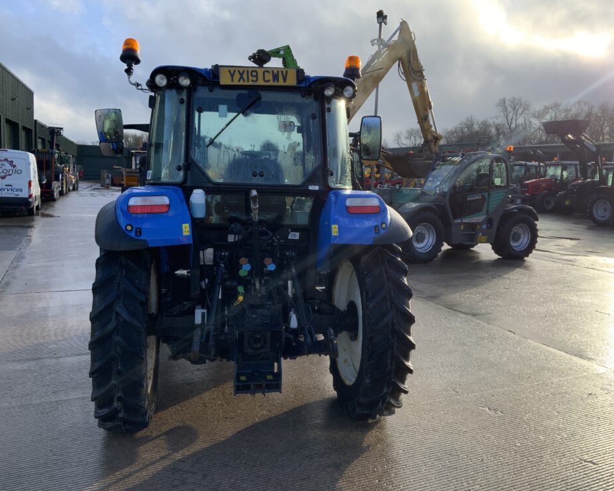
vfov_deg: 47.1
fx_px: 563
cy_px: 241
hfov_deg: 57.2
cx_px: 308
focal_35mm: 31
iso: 16
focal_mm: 3
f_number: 1.8
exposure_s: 1/883
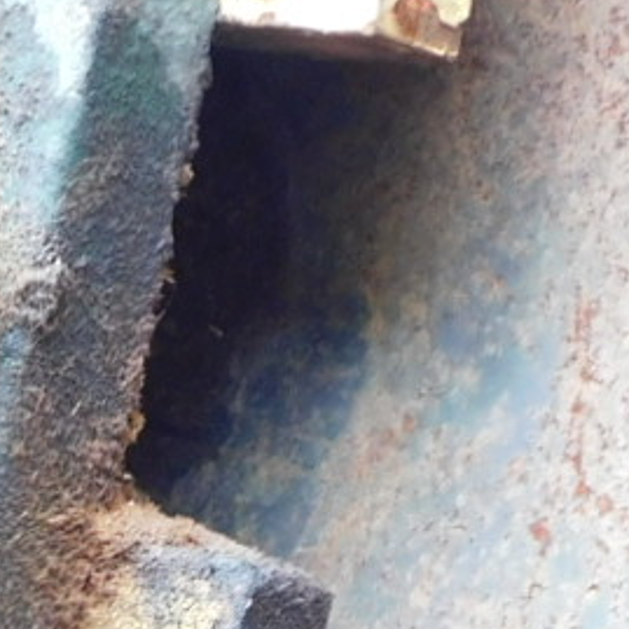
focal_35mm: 189
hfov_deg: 9.1
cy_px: 1055
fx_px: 3885
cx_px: -260
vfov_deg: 8.9
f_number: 3.5
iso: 200
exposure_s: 1/30
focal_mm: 6.3
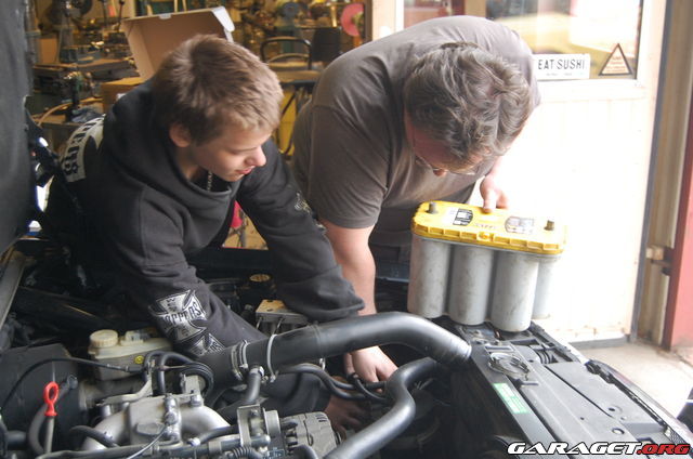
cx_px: 346
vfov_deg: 29.7
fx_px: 865
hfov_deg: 43.7
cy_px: 230
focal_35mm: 45
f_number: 4.2
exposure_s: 1/30
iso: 800
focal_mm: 30
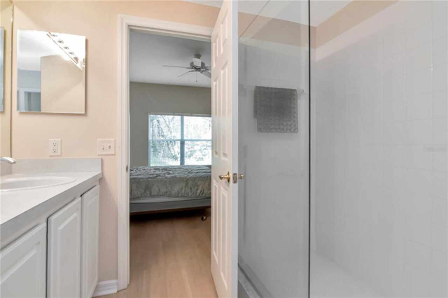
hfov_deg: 92.5
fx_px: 215
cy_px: 149
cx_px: 224
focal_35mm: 17
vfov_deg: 69.6
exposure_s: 1/5
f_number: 13
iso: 800
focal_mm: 11.5
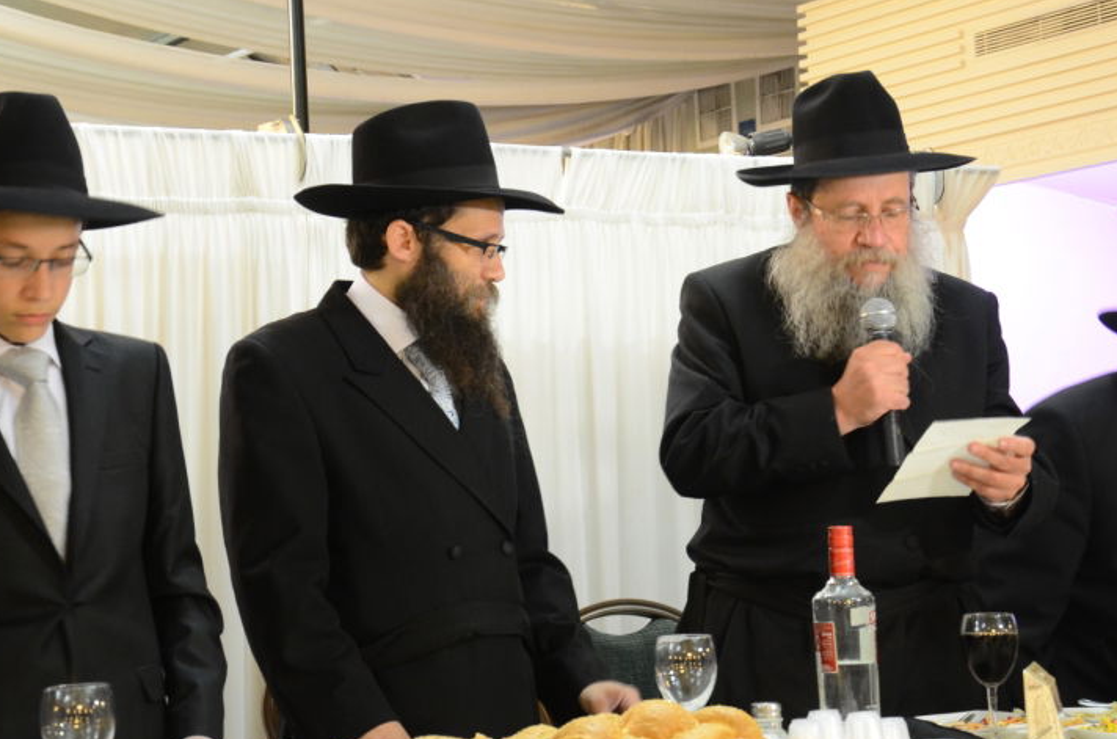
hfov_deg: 24.8
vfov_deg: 16.5
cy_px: 289
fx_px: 2538
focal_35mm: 82
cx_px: 580
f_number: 5.6
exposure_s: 1/15
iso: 1250
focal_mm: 38
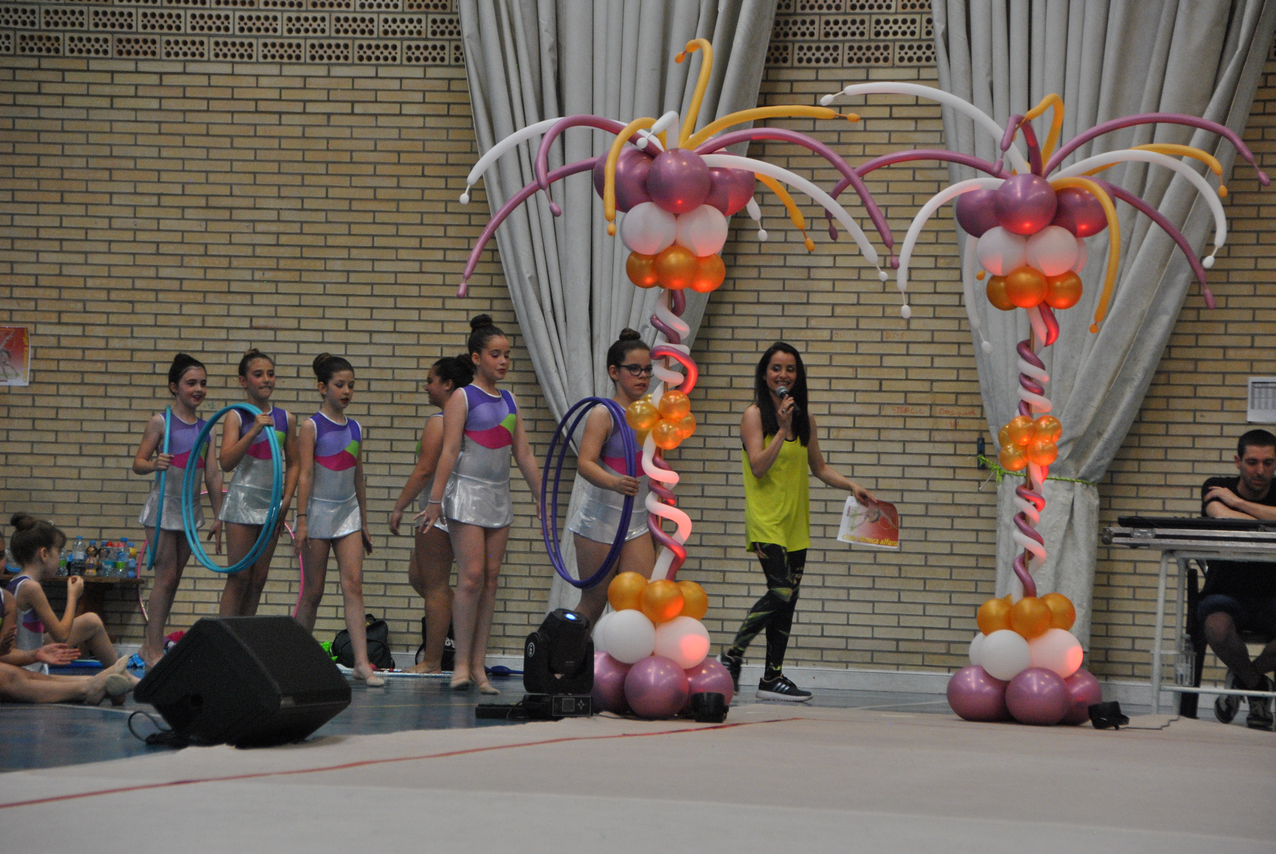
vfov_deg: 10.7
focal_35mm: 129
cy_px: 427
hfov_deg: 15.9
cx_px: 638
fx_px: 4578
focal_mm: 86
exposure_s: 1/160
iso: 800
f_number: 5.3
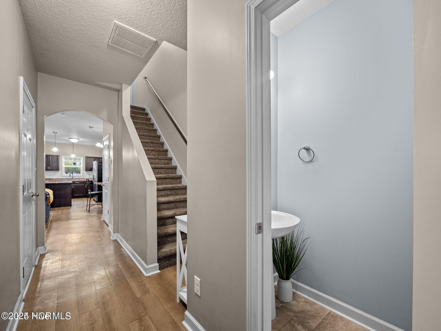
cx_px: 220
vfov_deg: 85.7
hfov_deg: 102.1
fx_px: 178
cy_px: 166
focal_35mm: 14
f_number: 4
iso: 400
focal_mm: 7
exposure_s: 1/8
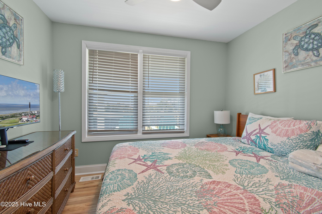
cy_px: 107
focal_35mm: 15
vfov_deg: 77.3
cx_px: 161
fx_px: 134
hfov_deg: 100.4
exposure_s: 1/10
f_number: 4.5
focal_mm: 10
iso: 100
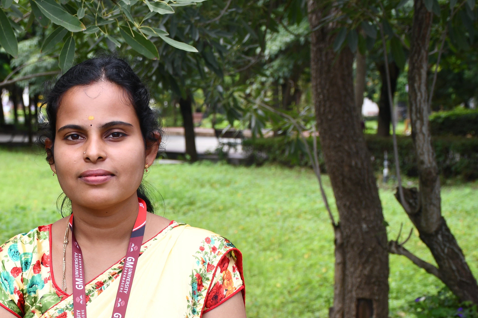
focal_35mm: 102
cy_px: 281
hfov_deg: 19.7
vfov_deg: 13.3
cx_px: 60
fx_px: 1354
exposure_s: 1/250
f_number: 5.6
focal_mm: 38
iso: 200
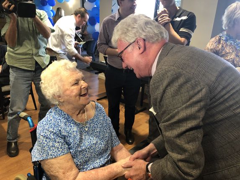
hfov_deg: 63.4
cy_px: 90
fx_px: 194
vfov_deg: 49.8
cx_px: 120
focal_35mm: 28
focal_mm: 4
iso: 40
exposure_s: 1/17
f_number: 1.8
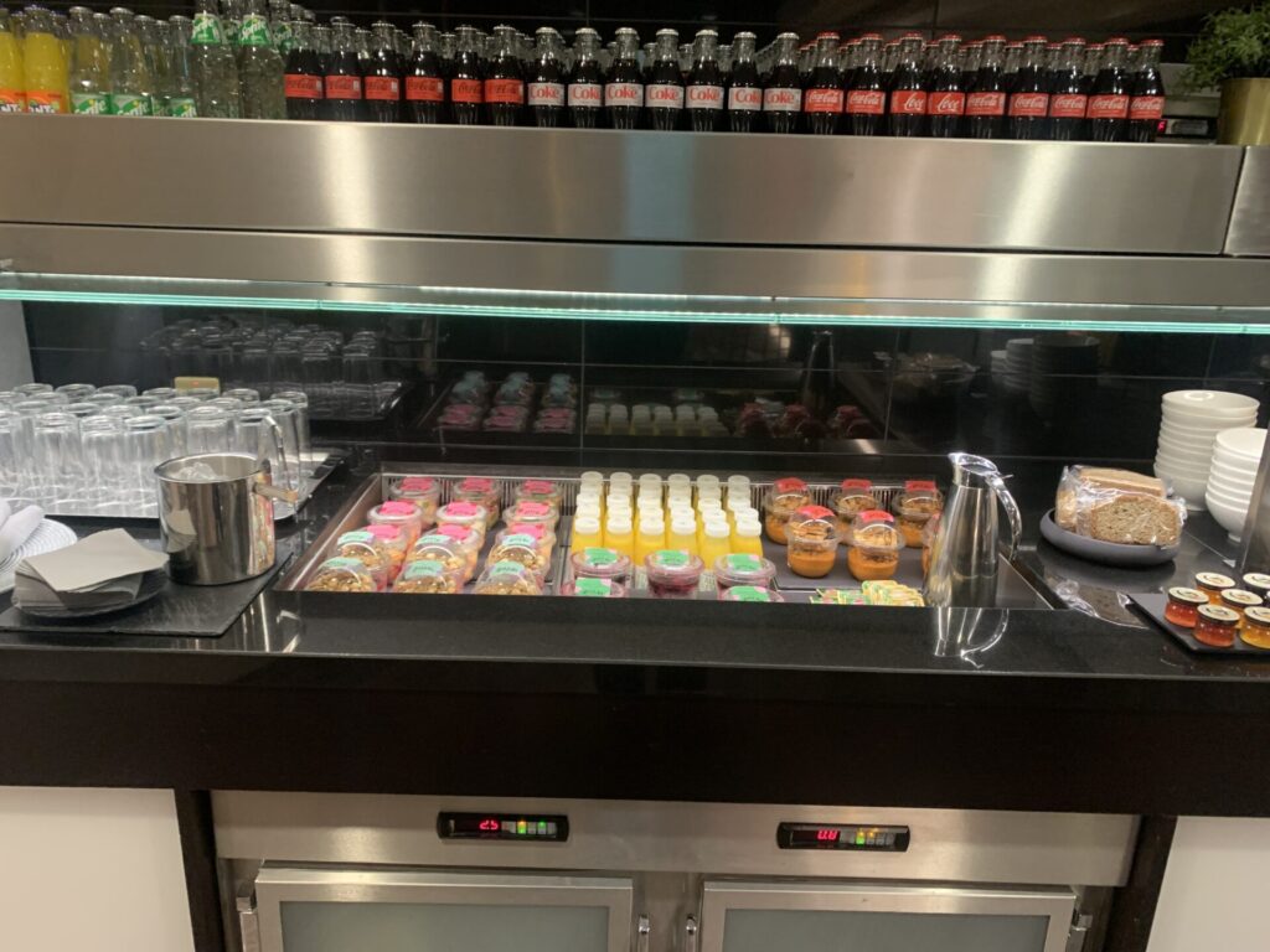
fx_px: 954
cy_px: 476
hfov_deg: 67.3
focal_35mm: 26
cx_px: 635
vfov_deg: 53.1
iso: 250
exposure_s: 1/33
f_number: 1.8
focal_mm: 4.25
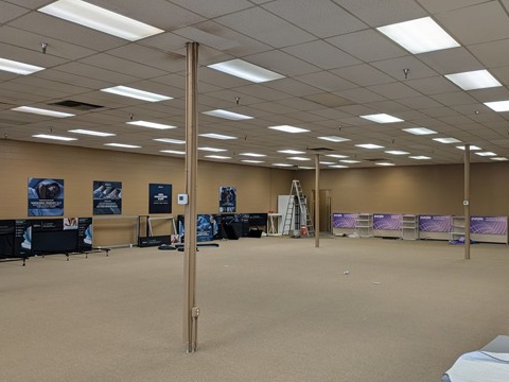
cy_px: 188
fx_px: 471
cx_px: 259
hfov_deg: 56.8
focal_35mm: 32
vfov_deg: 44.2
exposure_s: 1/120
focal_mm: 4.53
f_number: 1.7
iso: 47
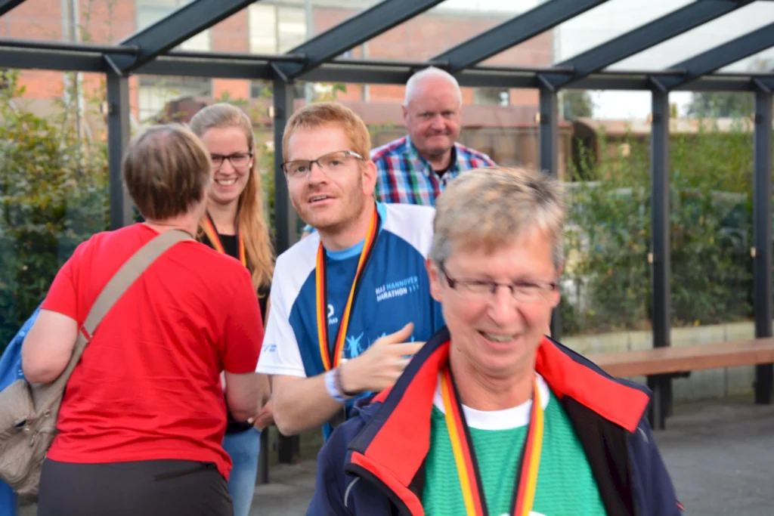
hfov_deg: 23.4
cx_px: 387
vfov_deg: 15.7
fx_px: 1871
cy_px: 258
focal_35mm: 87
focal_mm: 58
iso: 800
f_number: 8
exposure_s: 1/50
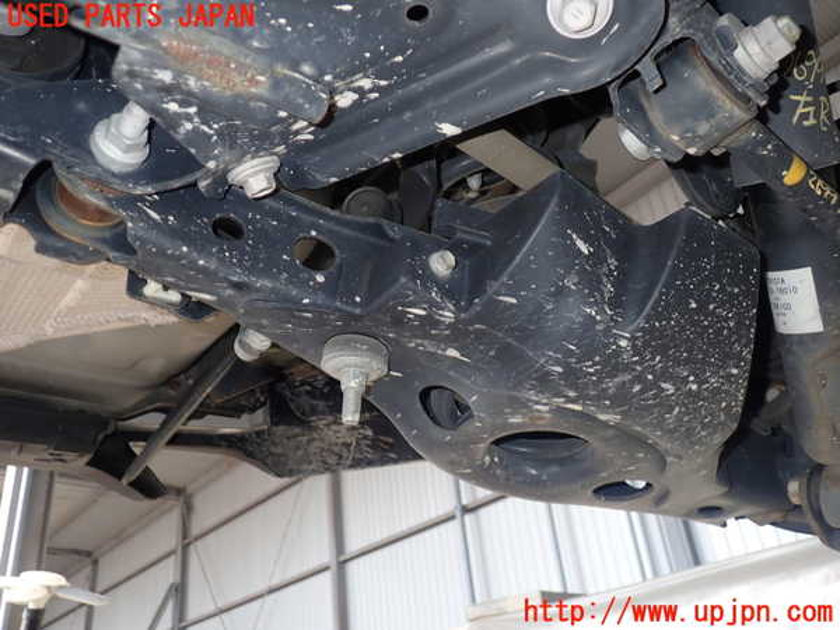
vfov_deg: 46.8
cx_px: 420
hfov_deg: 60.0
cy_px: 315
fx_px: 728
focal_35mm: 30
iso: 125
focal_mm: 5.5
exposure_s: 1/30
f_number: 6.3
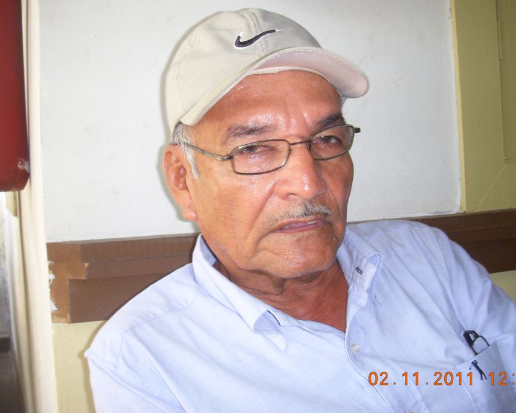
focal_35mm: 43
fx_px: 657
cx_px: 265
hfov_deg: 42.9
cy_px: 201
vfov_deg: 34.9
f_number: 3.3
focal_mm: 6.3
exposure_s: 1/30
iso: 200
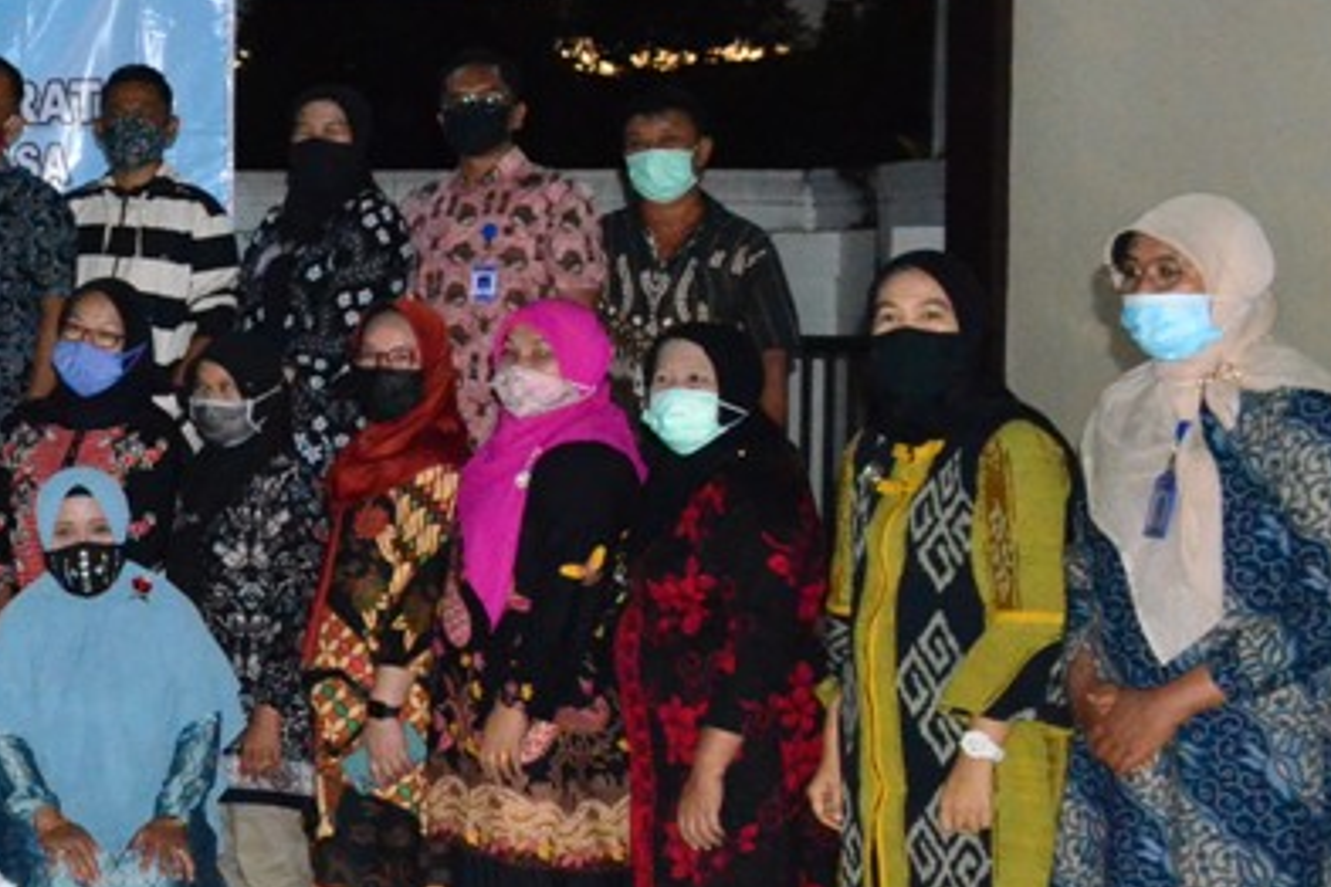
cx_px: -351
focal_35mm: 78
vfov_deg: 17.4
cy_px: 291
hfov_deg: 23.3
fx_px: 2884
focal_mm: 20
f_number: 6.3
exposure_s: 1/250
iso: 6400
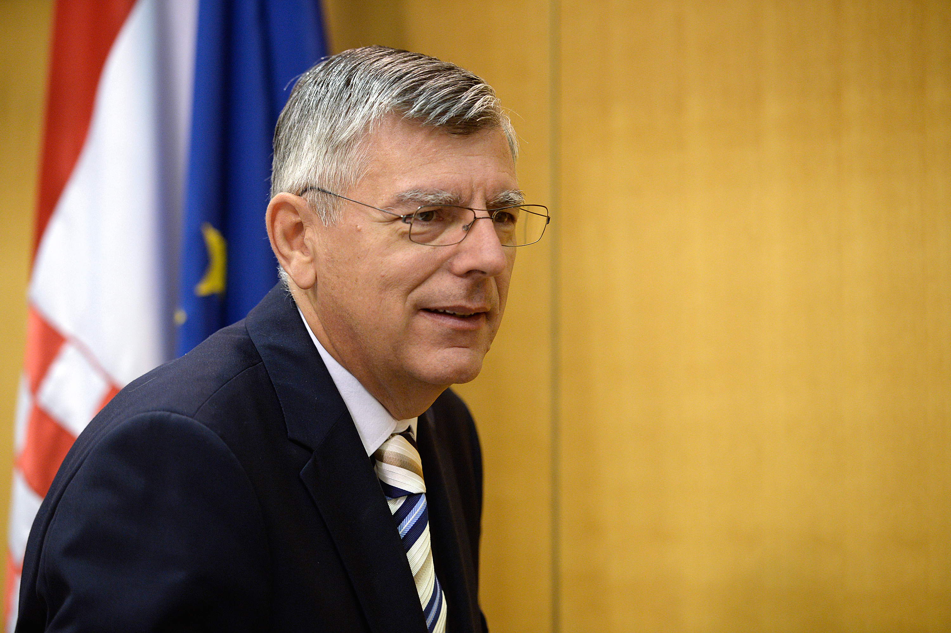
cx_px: 476
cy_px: 316
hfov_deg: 13.3
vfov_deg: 8.8
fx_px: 4092
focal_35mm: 155
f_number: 2.8
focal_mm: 155
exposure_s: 1/320
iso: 2000
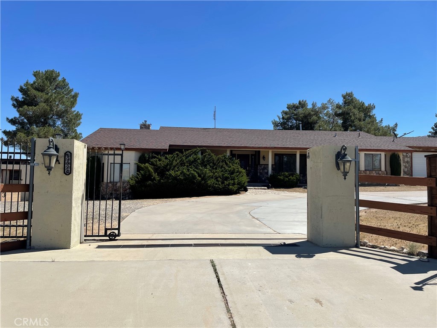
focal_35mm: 26
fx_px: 328
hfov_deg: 67.3
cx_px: 218
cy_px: 164
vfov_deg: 53.1
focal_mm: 4.2
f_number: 1.6
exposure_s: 1/5291
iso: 32
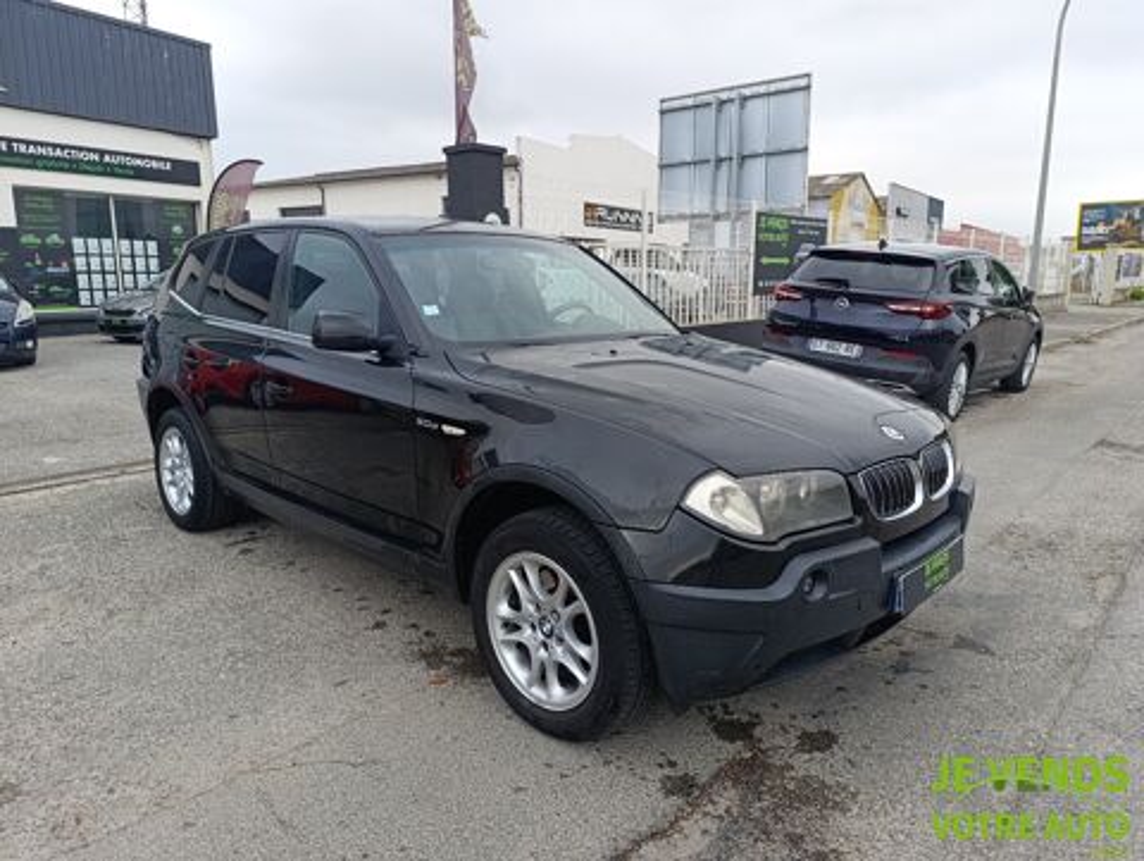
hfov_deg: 73.9
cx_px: 572
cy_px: 430
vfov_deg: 59.0
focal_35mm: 23
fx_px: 761
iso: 50
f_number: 1.6
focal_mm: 6.14
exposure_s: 1/168
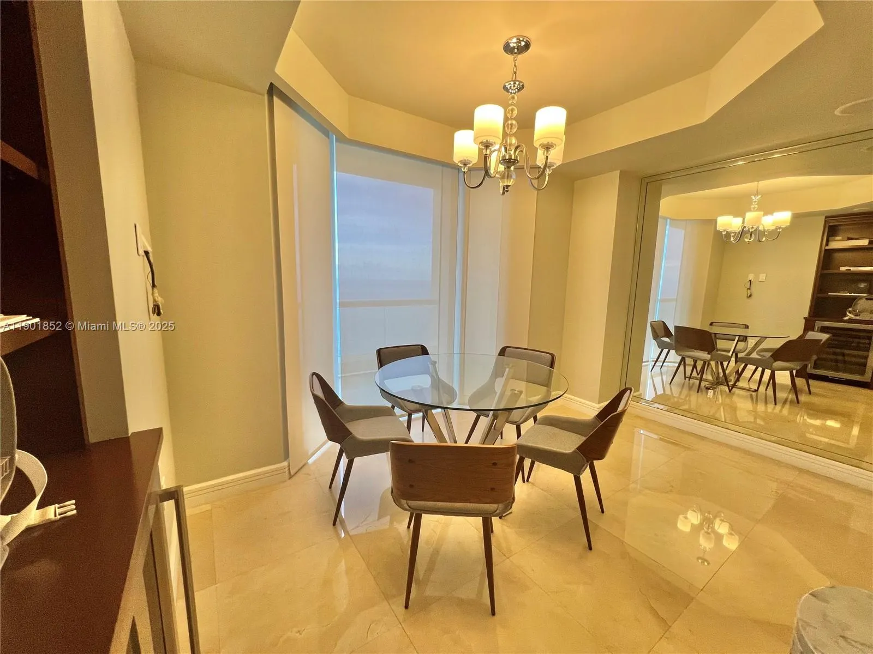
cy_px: 327
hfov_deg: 106.2
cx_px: 436
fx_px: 328
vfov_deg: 89.9
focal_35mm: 13
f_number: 1.8
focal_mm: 1.57
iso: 100
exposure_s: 1/120
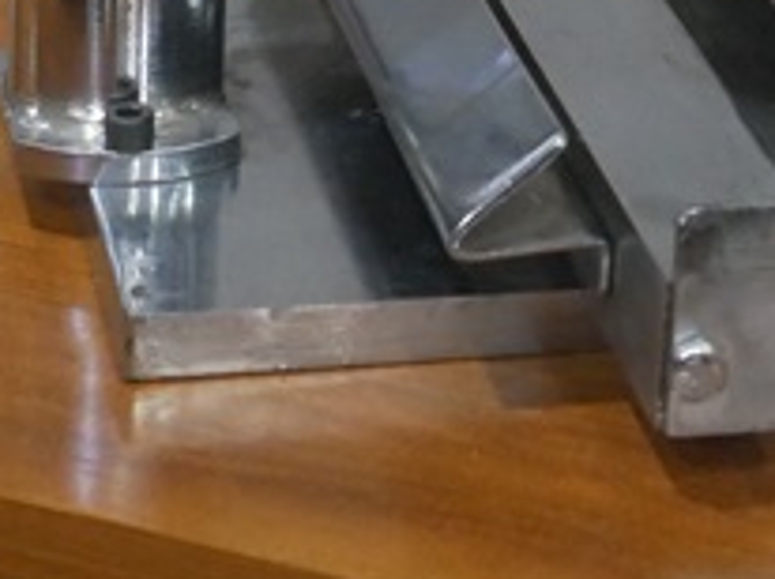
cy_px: -393
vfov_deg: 8.4
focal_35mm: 170
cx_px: 715
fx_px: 3802
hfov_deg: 11.6
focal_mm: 25
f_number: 5.3
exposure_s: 1/20
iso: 3200
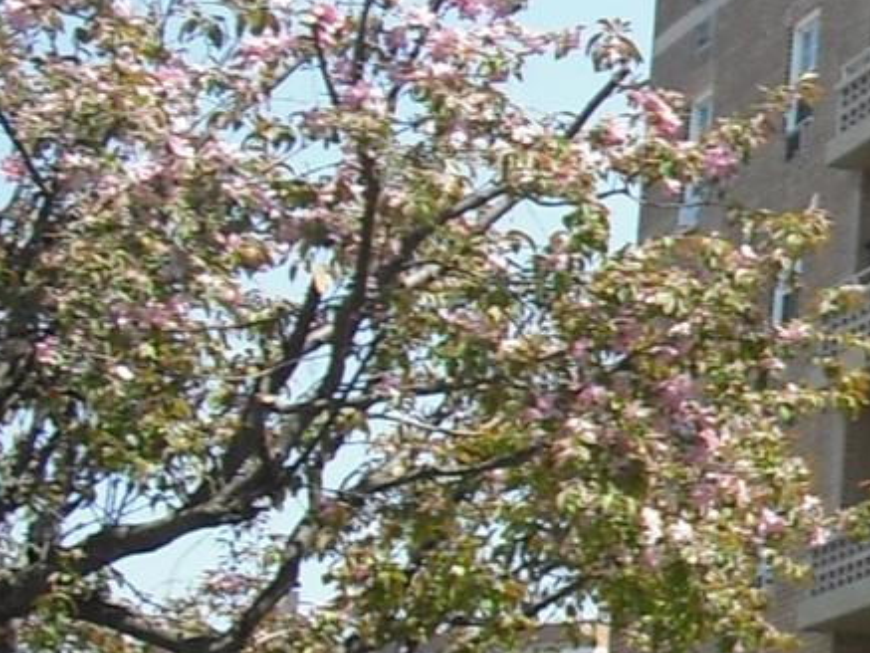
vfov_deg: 8.3
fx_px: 4475
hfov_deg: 9.9
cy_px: 334
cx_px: 1993
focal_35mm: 178
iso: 64
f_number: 5.6
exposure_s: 1/125
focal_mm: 6.2
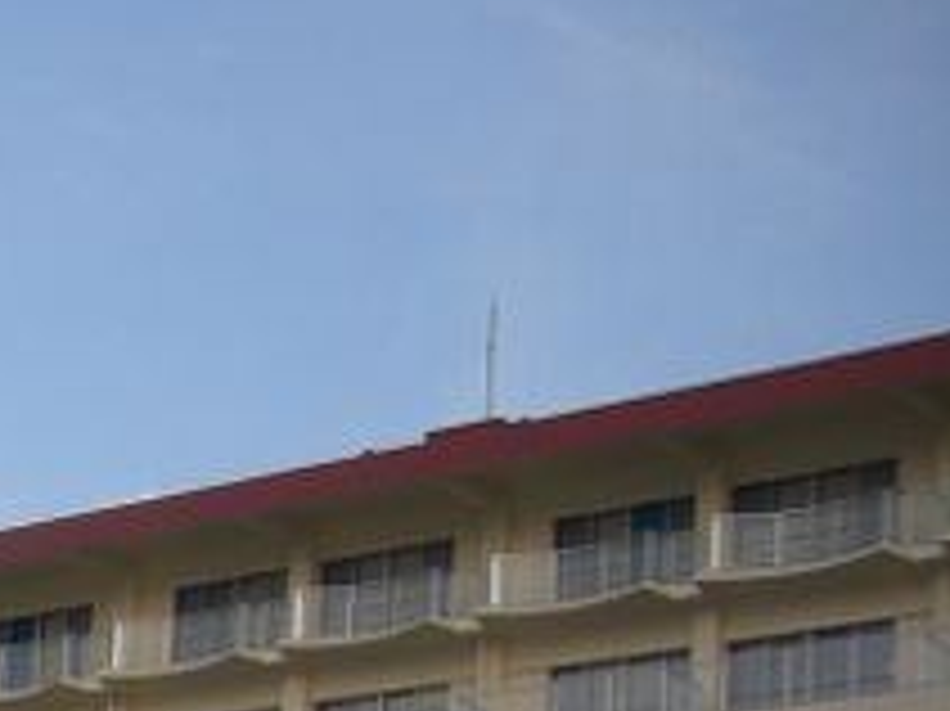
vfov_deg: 12.2
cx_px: -500
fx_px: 3209
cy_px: 979
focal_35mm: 117
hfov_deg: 15.5
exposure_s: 1/400
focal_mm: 6.2
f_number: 2.7
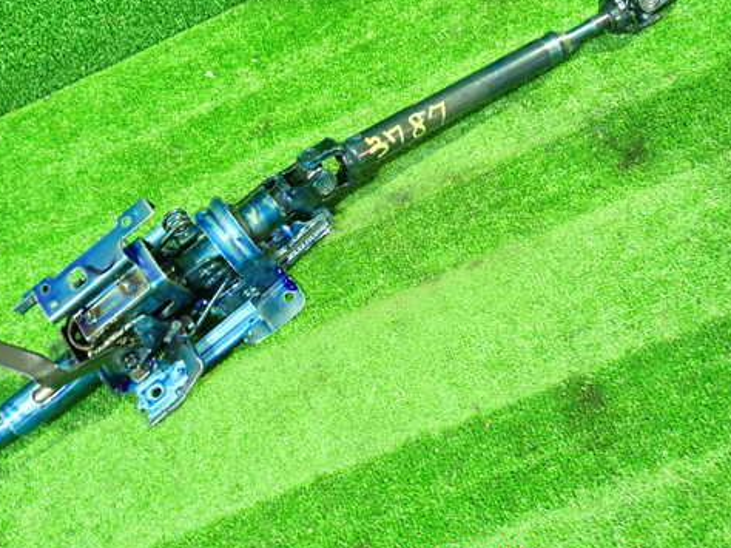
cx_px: 291
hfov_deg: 48.7
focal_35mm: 38
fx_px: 802
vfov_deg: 37.6
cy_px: 238
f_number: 2.3
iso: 800
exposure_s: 1/20
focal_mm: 5.4
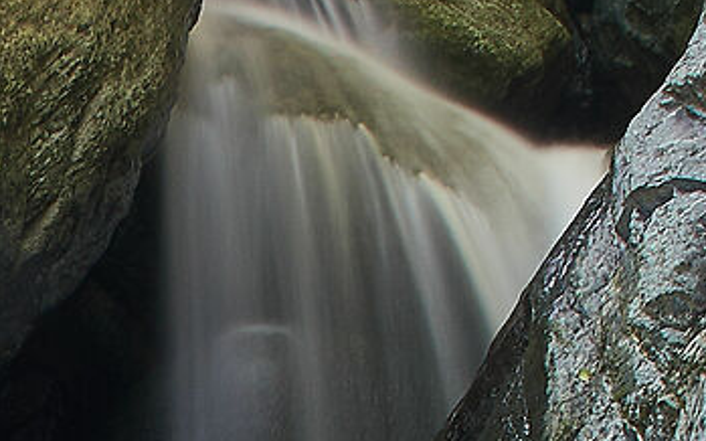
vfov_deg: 6.6
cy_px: 1028
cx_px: -216
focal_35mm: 189
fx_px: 3636
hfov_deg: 10.8
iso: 100
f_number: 14
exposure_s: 5
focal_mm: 18
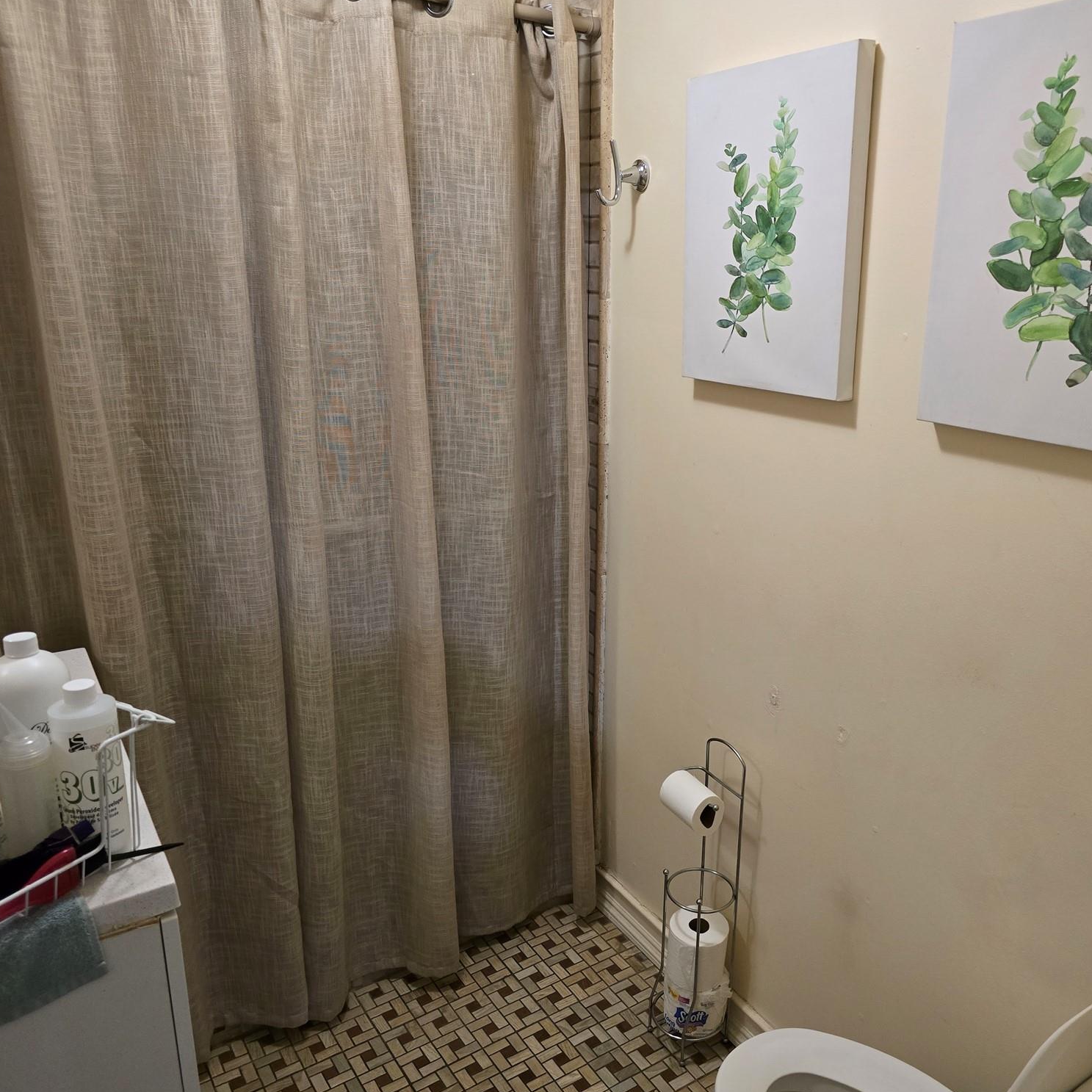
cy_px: 548
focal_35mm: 28
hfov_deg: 56.9
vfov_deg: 57.3
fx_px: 999
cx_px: 646
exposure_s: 1/60
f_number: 1.7
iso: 800
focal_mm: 6.3
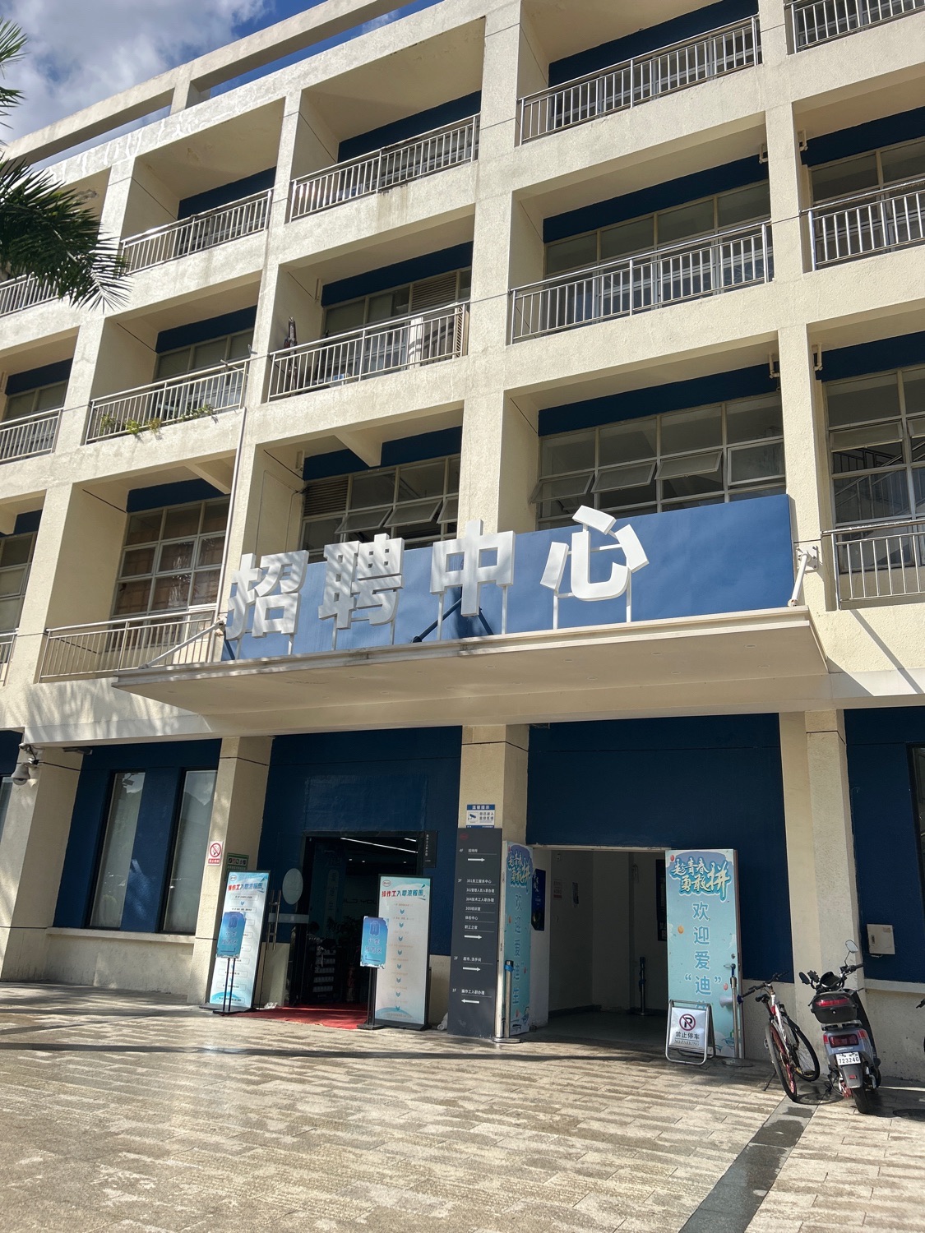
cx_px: 462
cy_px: 616
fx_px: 926
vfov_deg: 67.3
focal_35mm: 26
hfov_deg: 53.1
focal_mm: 5.7
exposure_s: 1/3257
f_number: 1.5
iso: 50
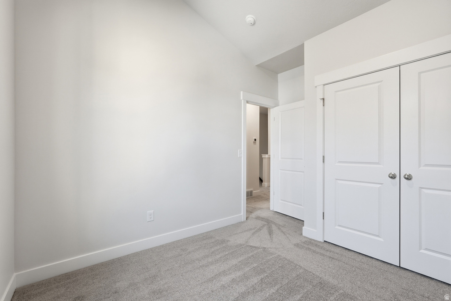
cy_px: 150
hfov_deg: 96.7
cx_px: 226
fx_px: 200
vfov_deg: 73.8
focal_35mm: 16
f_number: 10
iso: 250
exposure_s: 1/200
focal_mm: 16
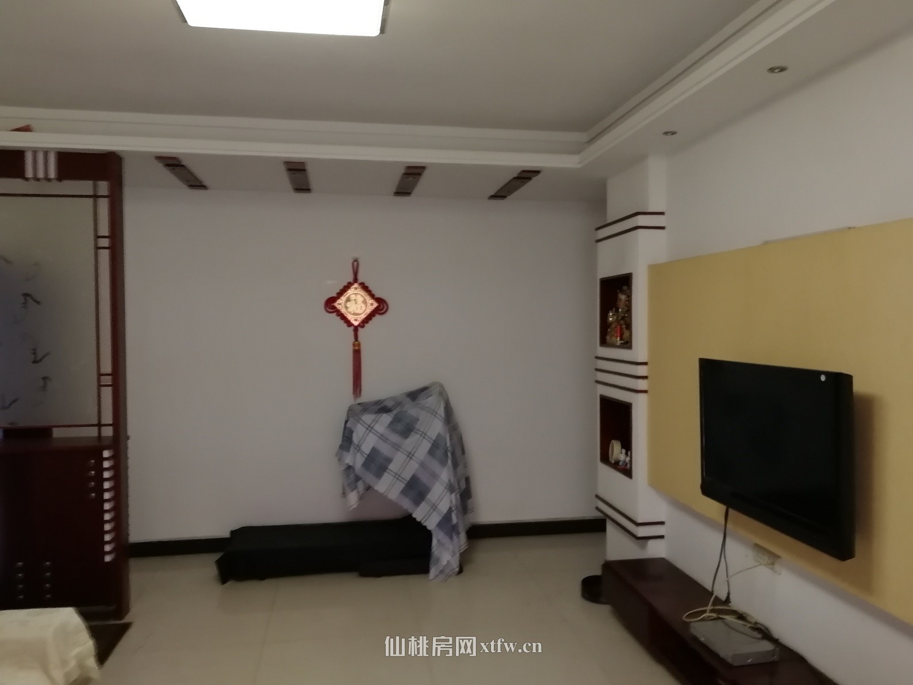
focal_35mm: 27
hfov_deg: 65.3
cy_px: 342
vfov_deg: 51.4
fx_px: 712
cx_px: 456
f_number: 2.2
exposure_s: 1/25
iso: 320
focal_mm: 3.95
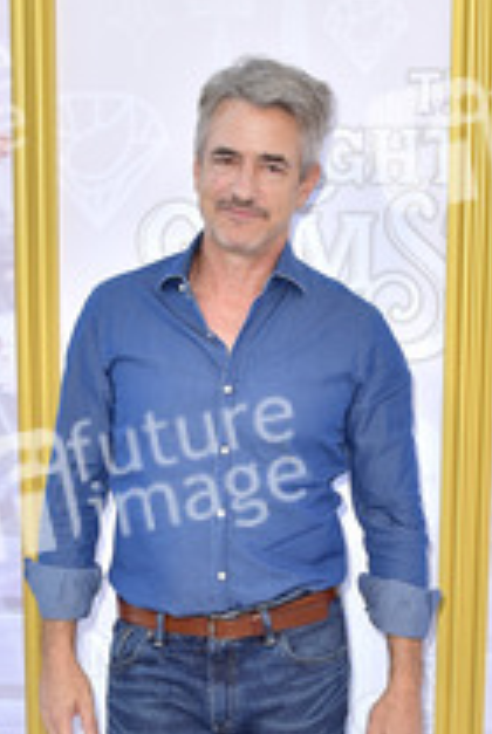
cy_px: 657
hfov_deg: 21.0
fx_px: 1328
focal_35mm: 65
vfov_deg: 29.7
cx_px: 230
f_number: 7.1
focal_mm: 34
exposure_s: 1/250
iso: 320
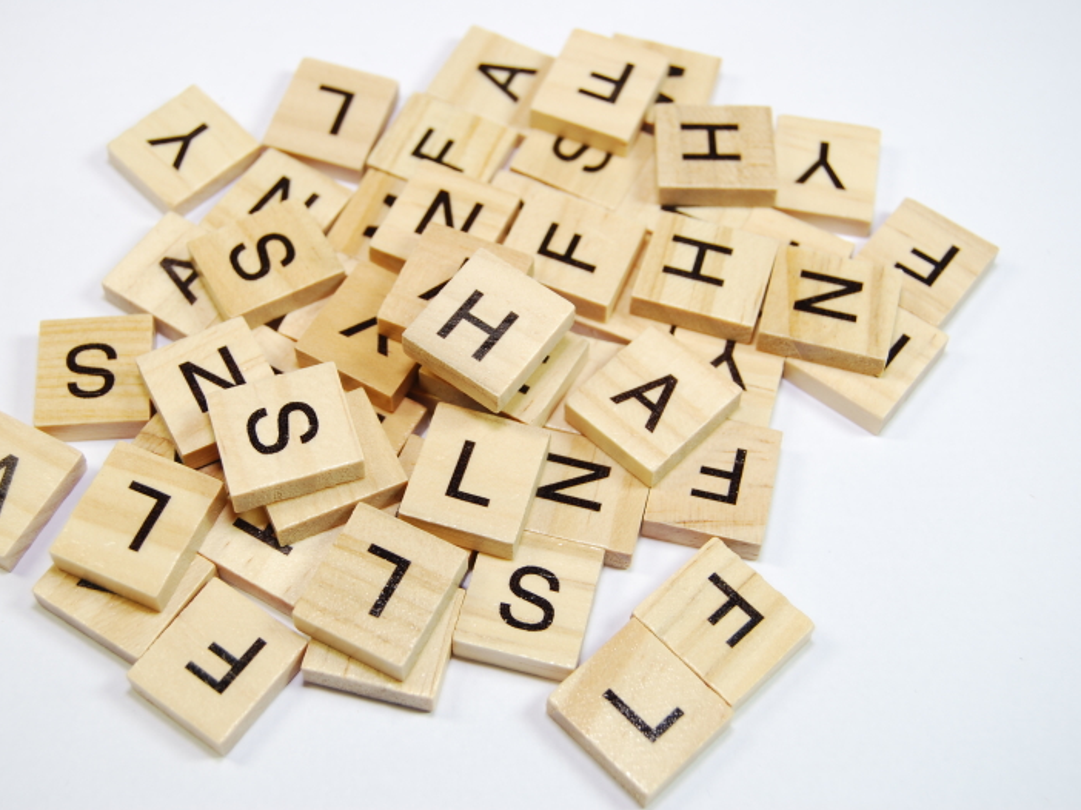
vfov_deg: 26.1
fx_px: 1748
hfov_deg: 34.3
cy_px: 408
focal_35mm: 56
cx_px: 470
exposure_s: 1/125
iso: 200
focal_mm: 34
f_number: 5
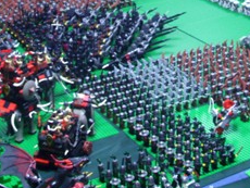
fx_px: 643
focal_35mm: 89
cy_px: -15
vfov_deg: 16.2
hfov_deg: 22.0
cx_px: 149
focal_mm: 5.7
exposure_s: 1/13
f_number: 2.9
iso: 160
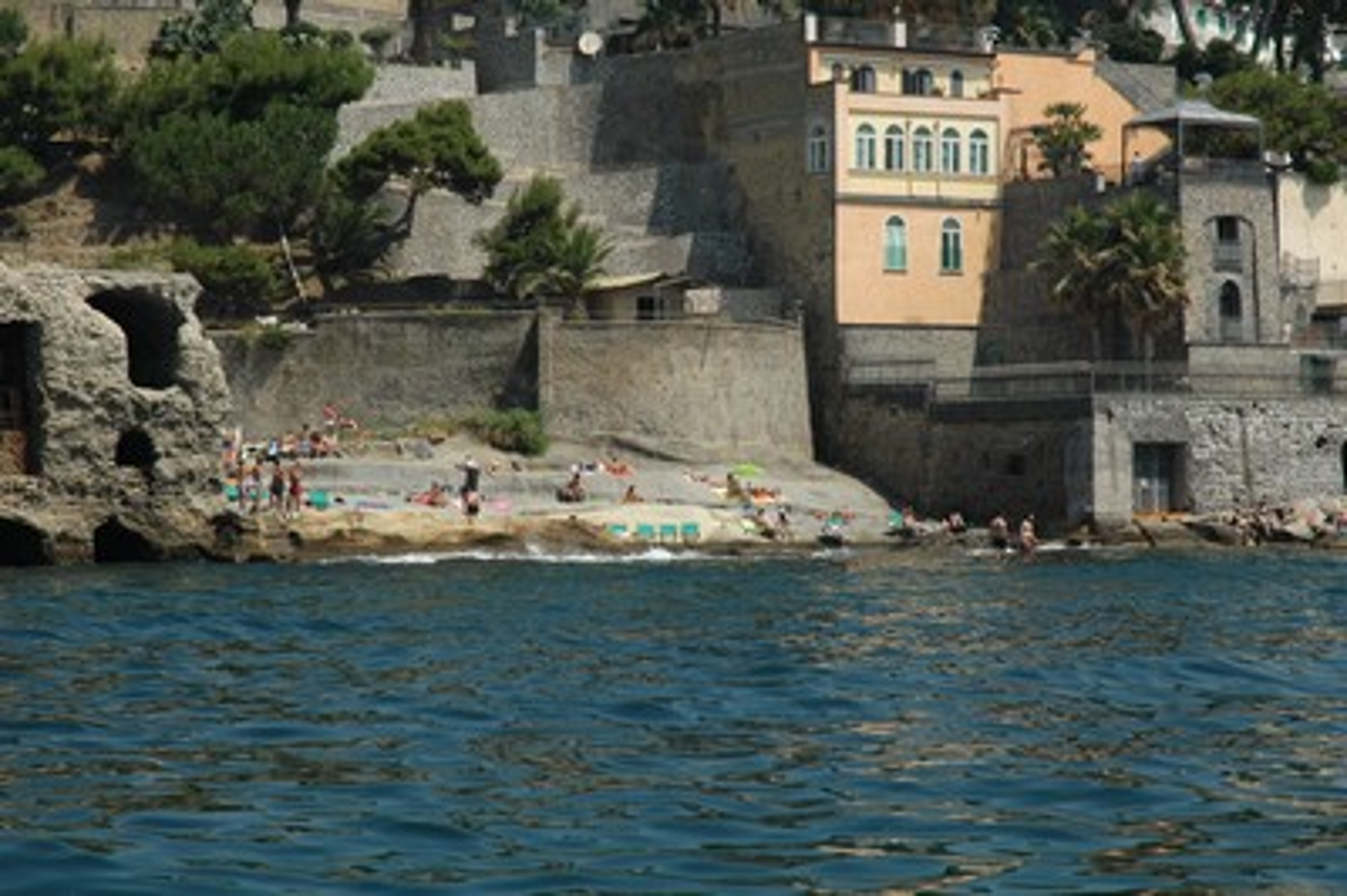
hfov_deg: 19.5
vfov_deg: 13.0
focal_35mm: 105
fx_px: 3925
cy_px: 448
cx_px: 674
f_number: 9.5
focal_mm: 70
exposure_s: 1/350
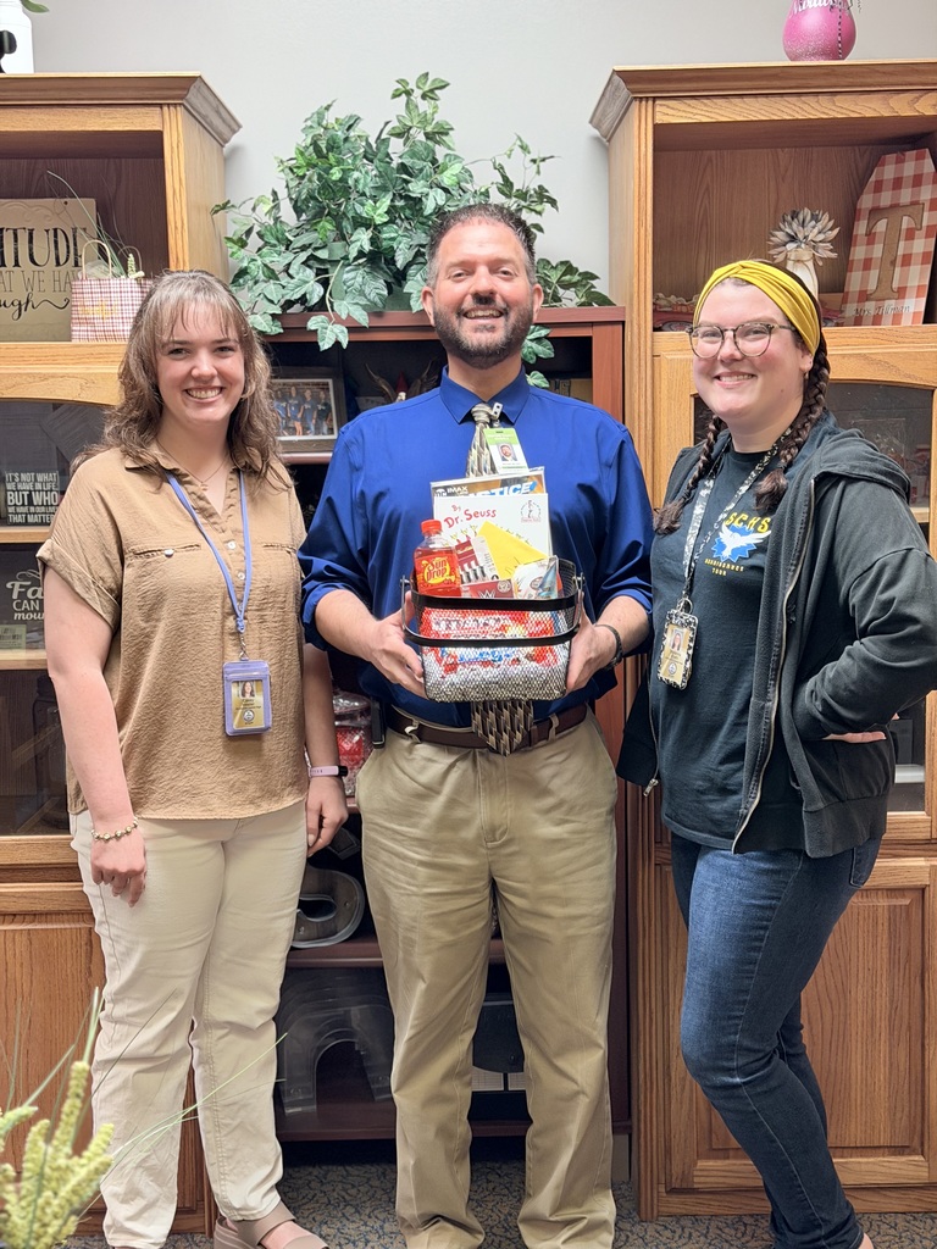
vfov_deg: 39.7
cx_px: 468
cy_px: 624
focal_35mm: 48
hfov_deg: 30.3
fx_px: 1732
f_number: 1.78
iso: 500
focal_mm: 6.76
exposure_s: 1/40
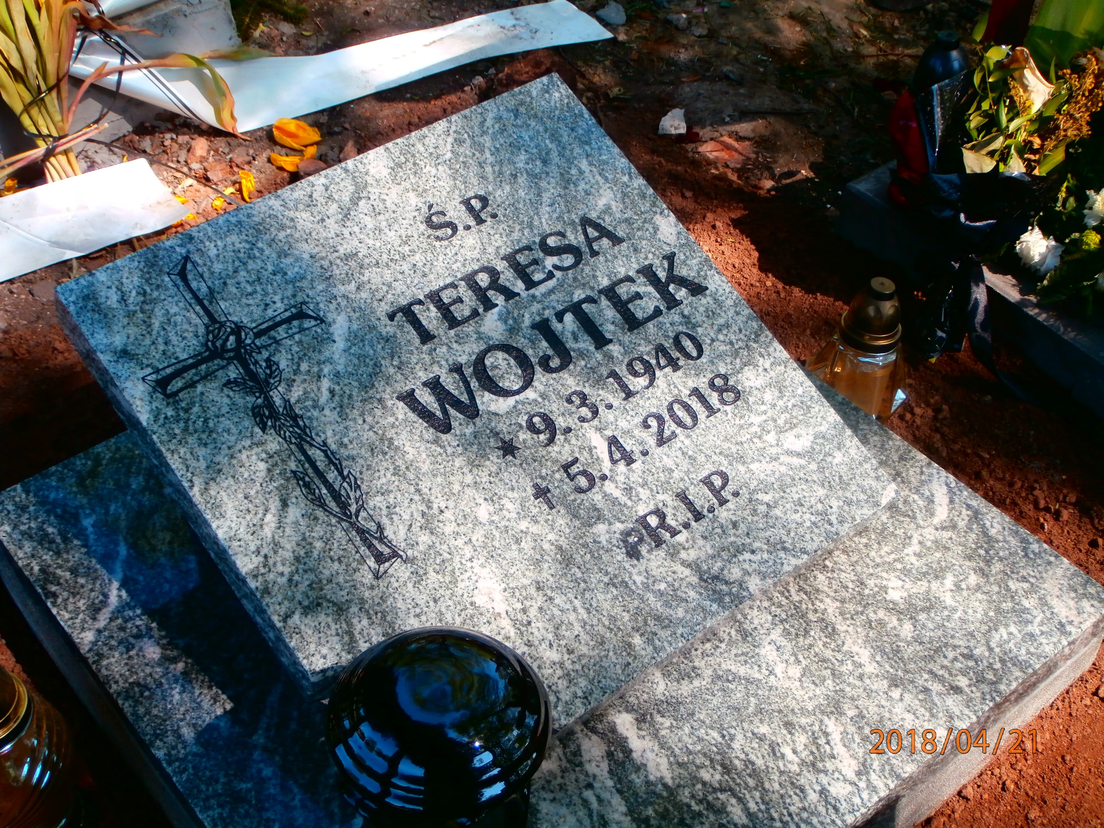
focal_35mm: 47
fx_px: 1499
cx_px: 552
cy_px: 414
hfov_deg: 40.4
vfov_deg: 30.9
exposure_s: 1/160
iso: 100
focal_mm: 8.29
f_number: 4.2
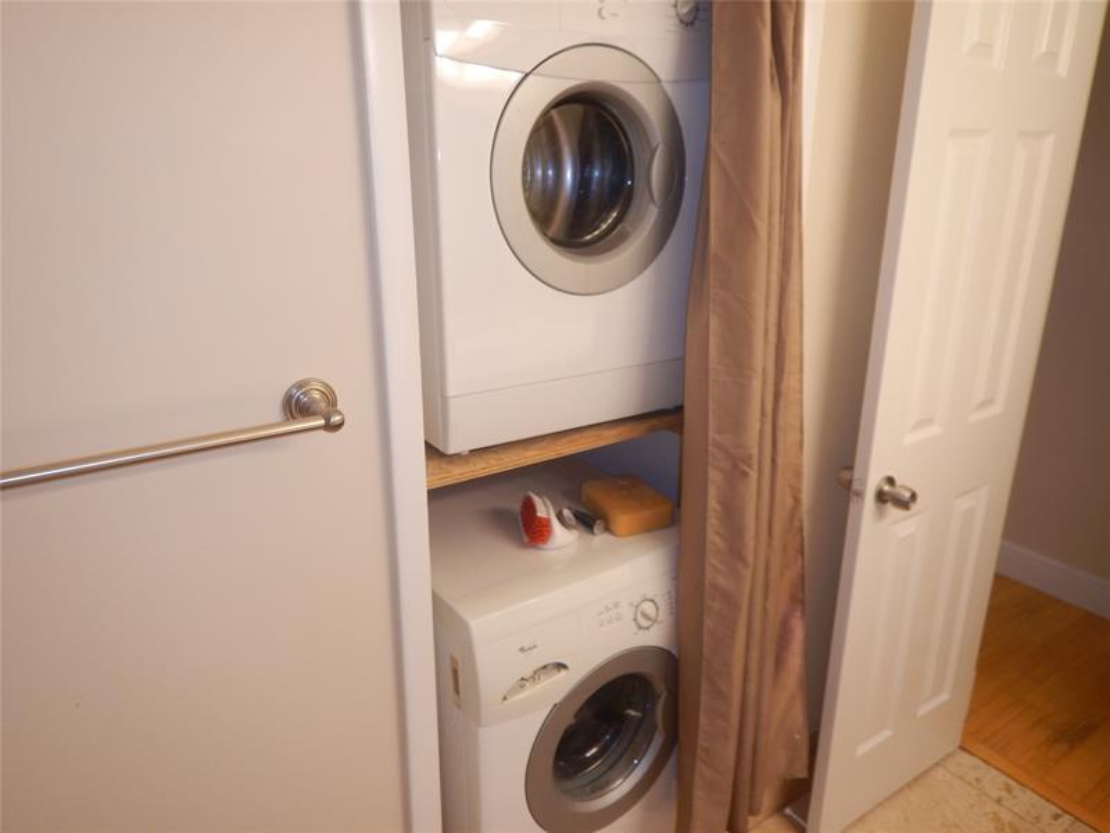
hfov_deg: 71.6
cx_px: 555
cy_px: 416
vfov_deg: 56.8
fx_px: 770
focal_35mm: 24
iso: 125
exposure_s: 1/30
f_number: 2.8
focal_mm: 4.3
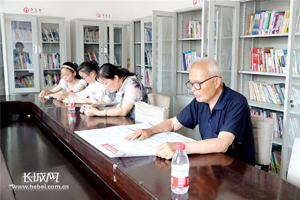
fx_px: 291
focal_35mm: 35
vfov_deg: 37.8
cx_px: 150
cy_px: 100
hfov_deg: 54.5
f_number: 3.2
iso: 1600
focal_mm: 12.96
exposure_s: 1/30
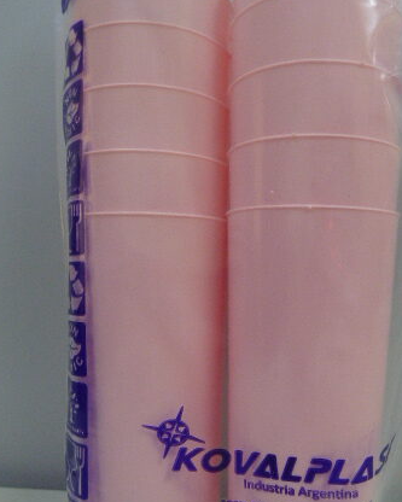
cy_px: 278
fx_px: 446
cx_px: 254
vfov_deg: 58.6
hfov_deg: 48.0
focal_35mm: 30
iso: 320
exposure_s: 1/60
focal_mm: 3.58
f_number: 2.8
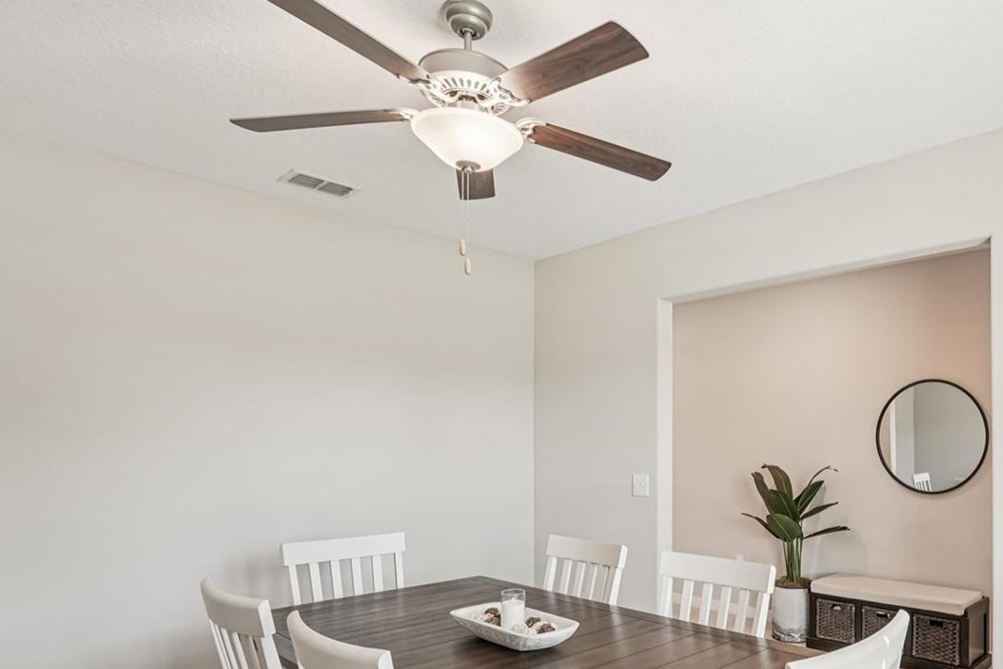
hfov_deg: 70.2
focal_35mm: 24
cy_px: 426
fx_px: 669
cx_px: 716
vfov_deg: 52.4
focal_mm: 16
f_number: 8
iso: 400
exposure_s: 1/25
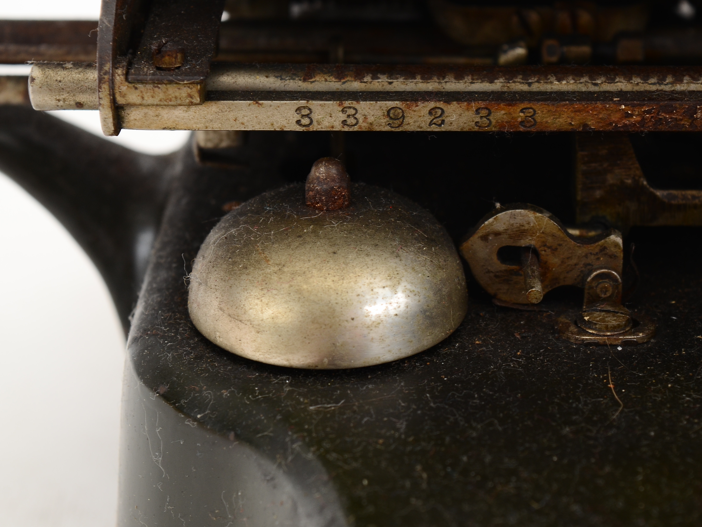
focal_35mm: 91
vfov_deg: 16.3
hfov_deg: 21.6
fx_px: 1836
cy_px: 265
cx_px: 371
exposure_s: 1/60
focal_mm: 55
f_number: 9
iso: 320
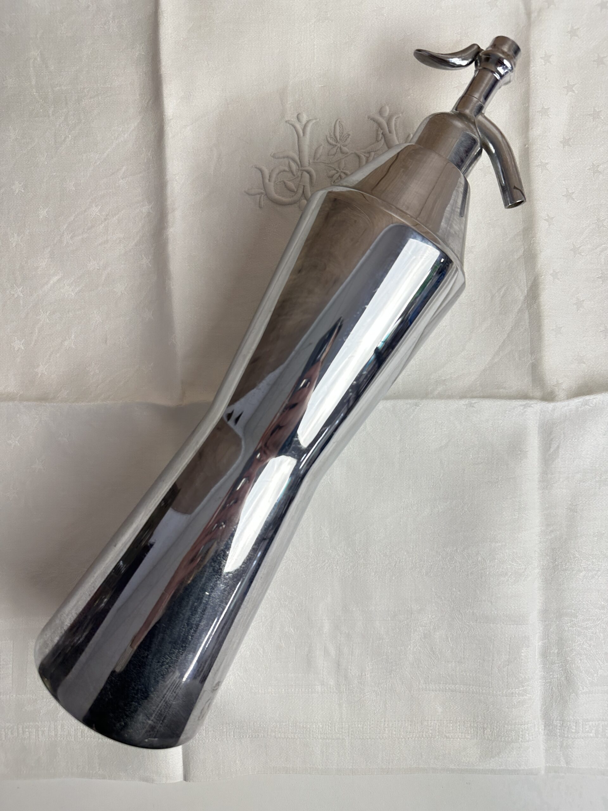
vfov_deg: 71.6
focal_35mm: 24
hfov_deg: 56.8
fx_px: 562
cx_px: 304
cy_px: 406
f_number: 1.78
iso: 80
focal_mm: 6.86
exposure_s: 1/100
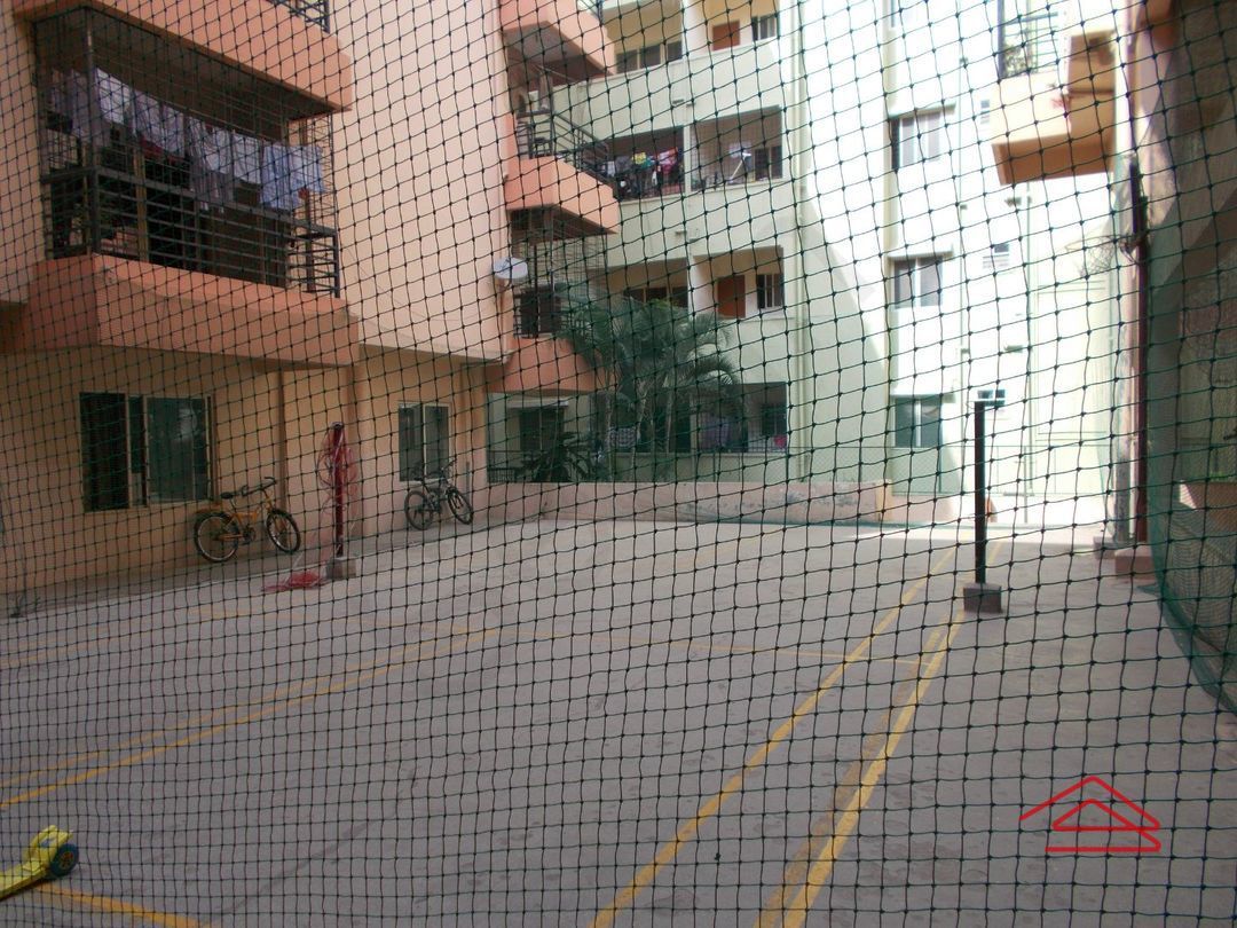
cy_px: 464
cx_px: 618
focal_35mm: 26
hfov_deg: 67.3
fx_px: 929
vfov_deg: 53.1
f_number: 3.2
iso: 80
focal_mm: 4.6
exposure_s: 1/250
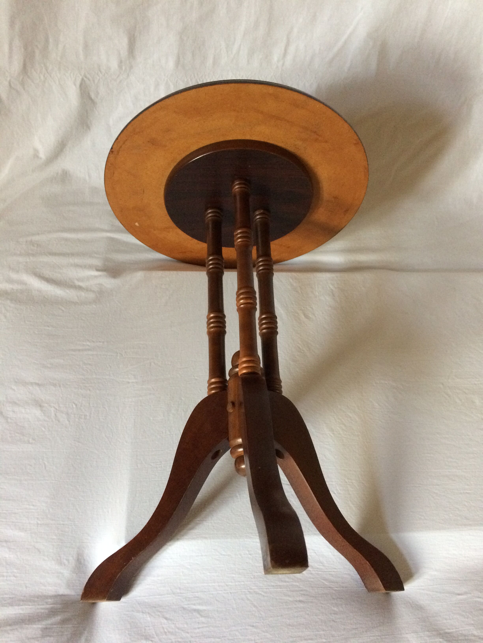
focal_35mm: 29
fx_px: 540
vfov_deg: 61.7
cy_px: 322
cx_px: 242
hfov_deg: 48.2
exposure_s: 1/25
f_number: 2.2
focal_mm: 4.15
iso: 250
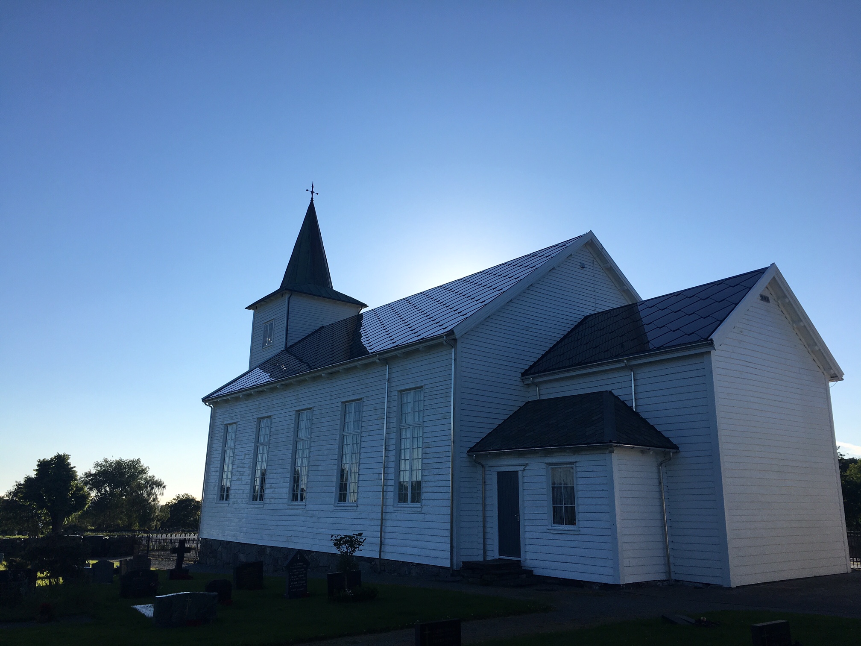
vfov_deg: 48.2
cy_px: 323
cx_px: 430
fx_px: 721
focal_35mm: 29
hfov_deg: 61.7
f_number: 2.2
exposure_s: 1/2079
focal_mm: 4.15
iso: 25
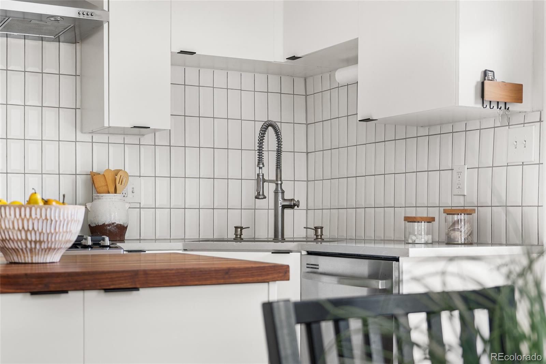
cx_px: 273
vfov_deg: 26.5
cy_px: 182
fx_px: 773
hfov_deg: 38.9
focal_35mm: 51
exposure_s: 1/2.5
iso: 160
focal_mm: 34.5
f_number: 4
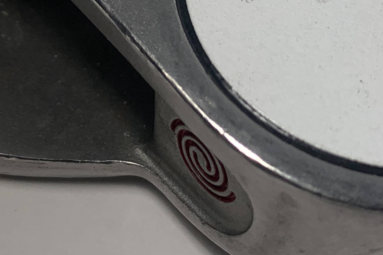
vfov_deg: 15.2
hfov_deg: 23.3
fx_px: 925
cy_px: -46
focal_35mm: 87
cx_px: 144
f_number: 1.8
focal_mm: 4.25
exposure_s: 1/316
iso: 25
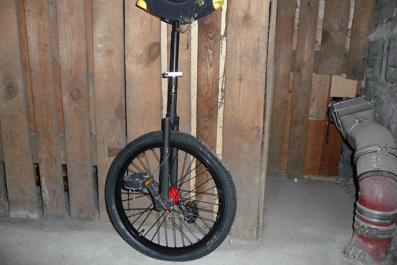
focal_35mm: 30
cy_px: 131
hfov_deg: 61.9
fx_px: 331
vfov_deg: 43.6
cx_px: 202
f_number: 3.3
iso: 160
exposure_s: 1/30
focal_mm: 4.7
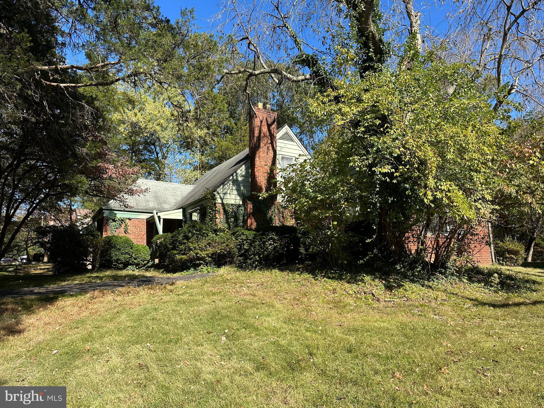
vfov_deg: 56.8
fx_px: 377
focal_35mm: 24
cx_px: 272
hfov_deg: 71.6
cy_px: 204
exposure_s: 1/1949
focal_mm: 6.86
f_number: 1.78
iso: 80
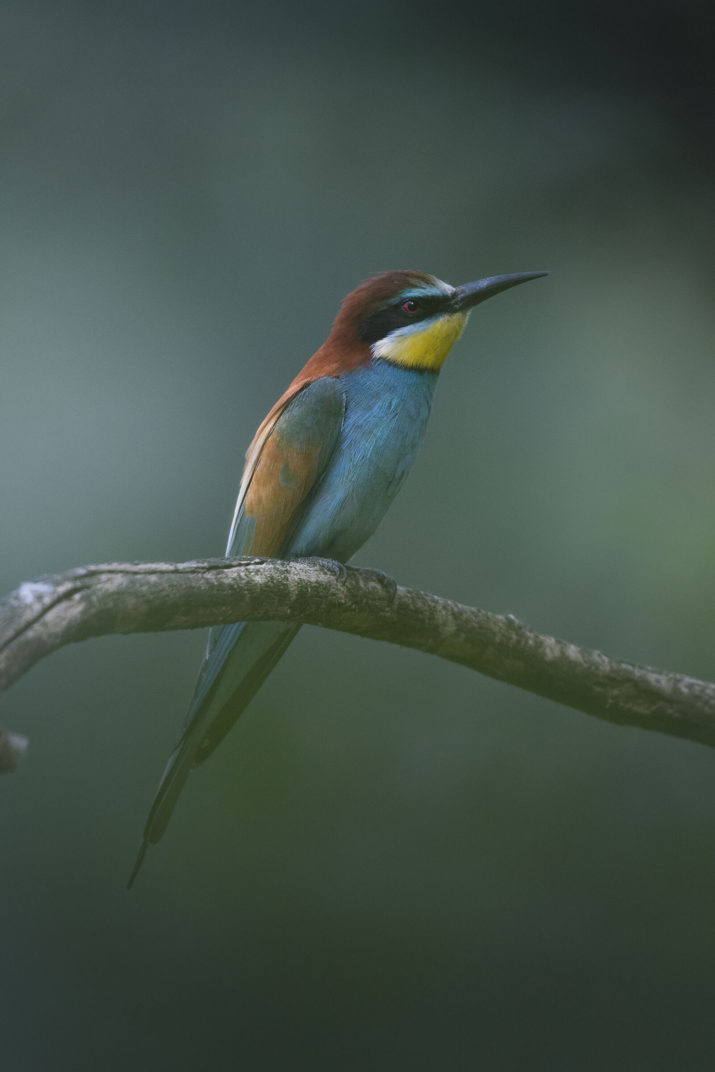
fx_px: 31279
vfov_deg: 2.0
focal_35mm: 1050
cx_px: 358
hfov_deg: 1.3
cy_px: 536
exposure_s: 1/3200
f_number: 5.6
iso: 1400
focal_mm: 700
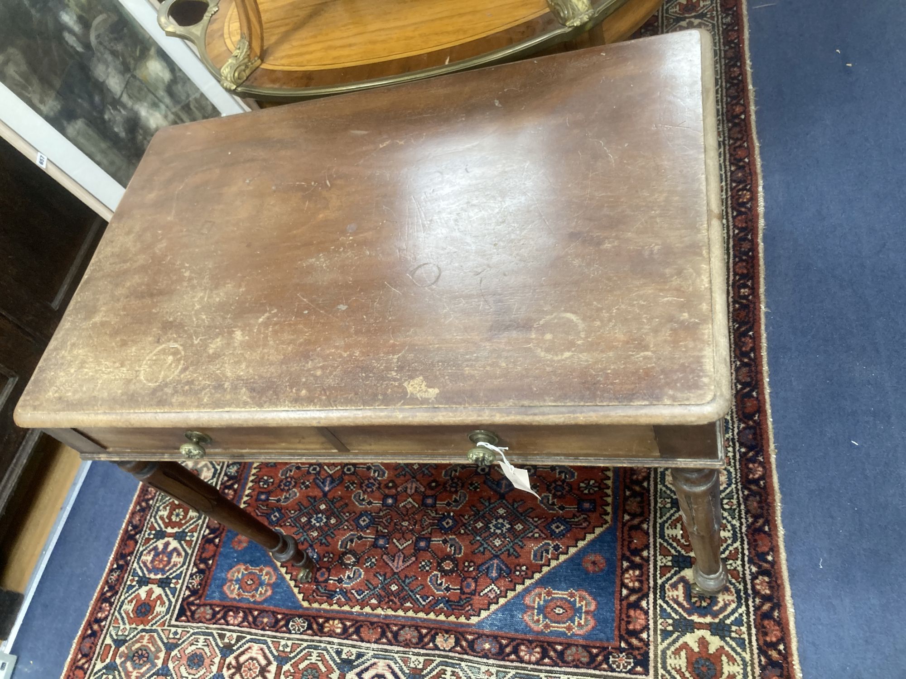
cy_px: 340
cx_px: 453
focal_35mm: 28
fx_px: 733
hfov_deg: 63.4
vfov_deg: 49.7
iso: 160
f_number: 1.8
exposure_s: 1/50
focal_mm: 3.99
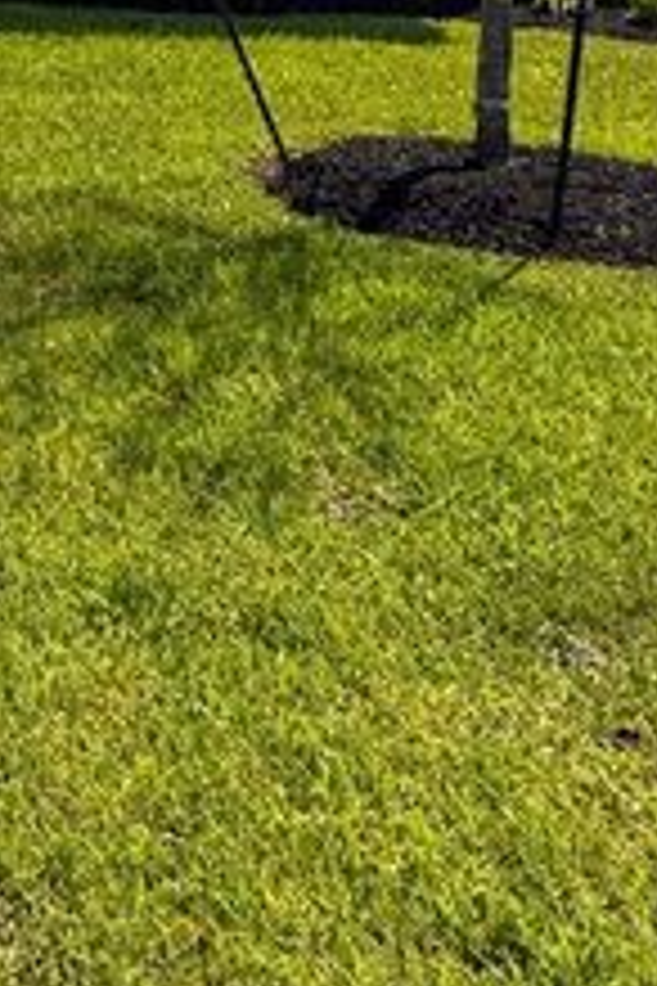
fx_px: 1998
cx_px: -252
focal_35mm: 73
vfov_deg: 25.2
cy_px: -173
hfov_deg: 17.3
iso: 50
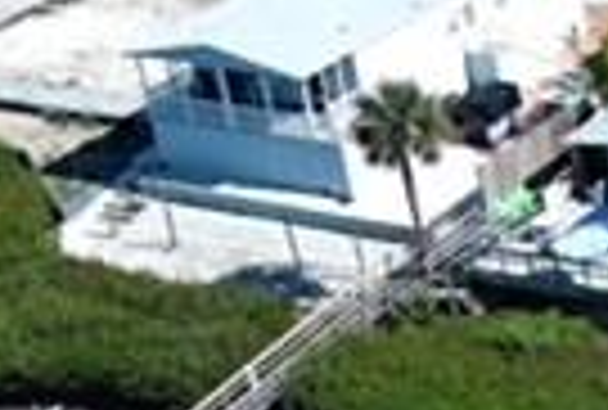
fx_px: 2322
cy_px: 455
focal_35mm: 137
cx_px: 1112
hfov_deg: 13.3
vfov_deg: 10.0
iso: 100
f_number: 2.8
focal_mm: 10.57
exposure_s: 1/159
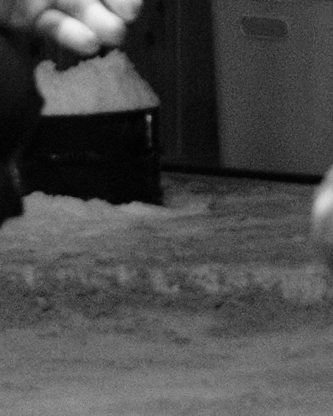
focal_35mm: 575
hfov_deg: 2.7
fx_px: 7084
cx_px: 244
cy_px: -156
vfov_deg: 3.4
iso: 2500
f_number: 4.5
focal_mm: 43.2
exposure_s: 1/250
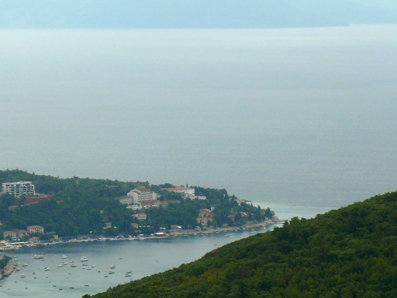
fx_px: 2259
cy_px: 160
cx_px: 155
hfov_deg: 10.0
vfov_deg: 7.5
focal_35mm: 197
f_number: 5.6
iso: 100
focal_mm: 15.5
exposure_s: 1/250
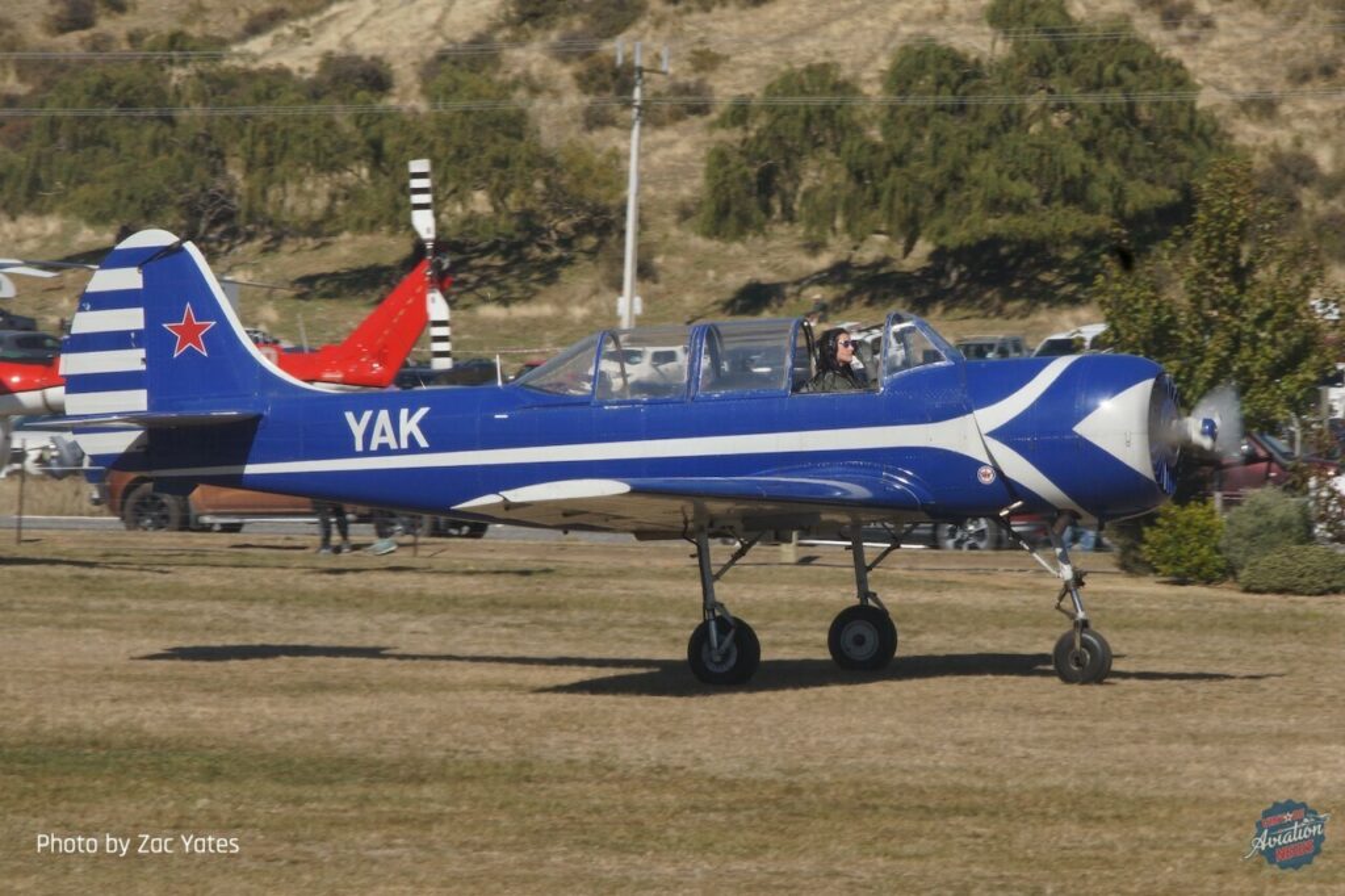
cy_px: 448
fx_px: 5863
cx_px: 672
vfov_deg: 8.7
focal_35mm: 157
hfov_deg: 13.1
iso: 200
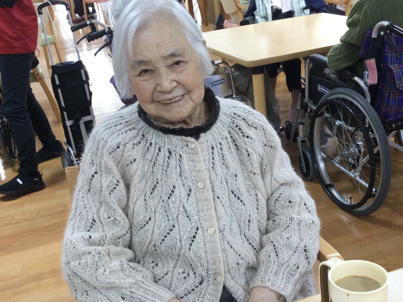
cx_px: 221
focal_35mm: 40
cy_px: 182
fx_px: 466
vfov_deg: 35.8
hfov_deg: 46.7
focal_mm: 3.3
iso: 64
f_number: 2.4
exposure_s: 1/30
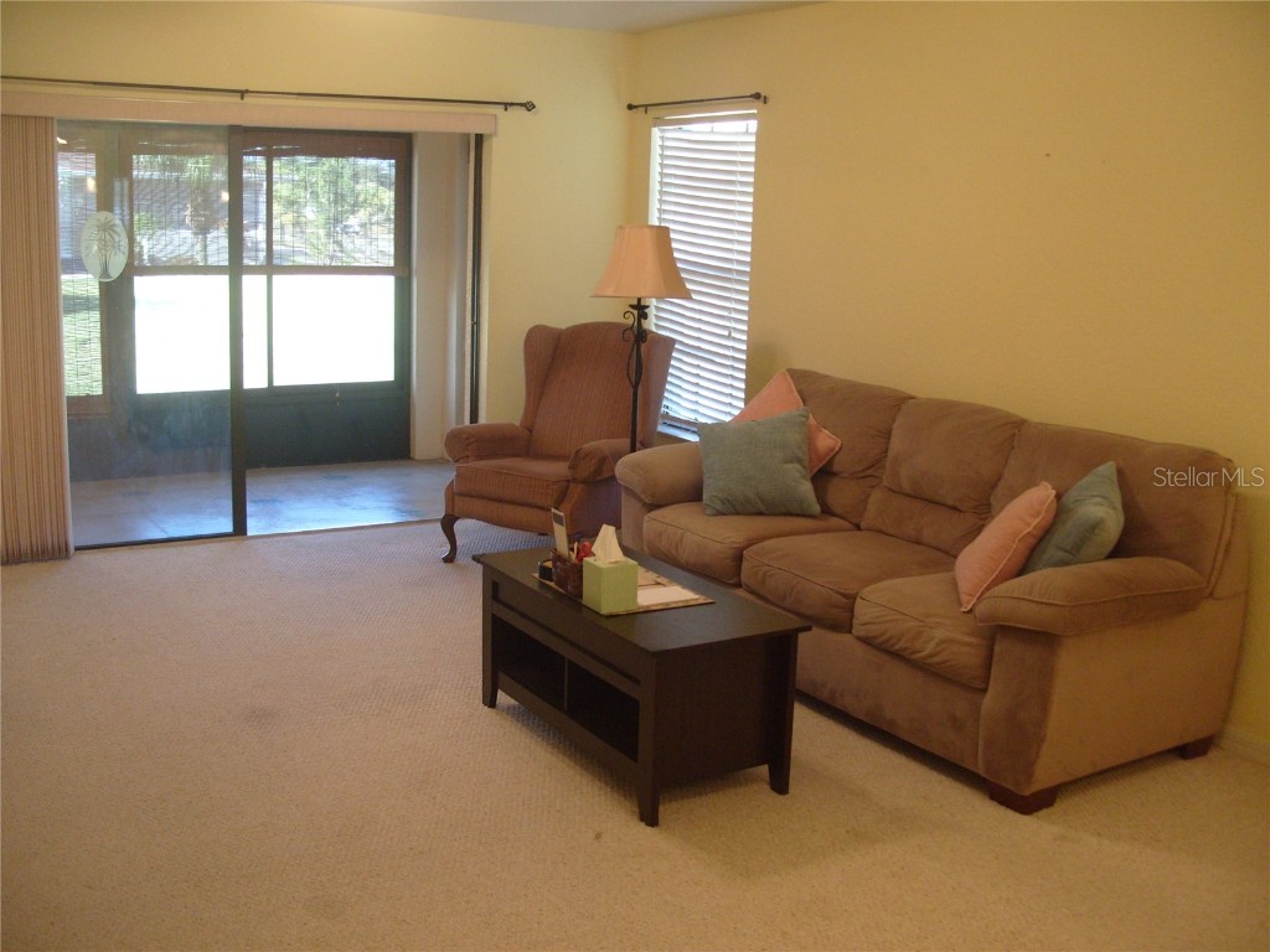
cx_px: 635
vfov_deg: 40.7
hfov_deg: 52.6
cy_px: 476
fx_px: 1284
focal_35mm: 35
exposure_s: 1/30
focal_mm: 7.8
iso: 200
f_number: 2.8
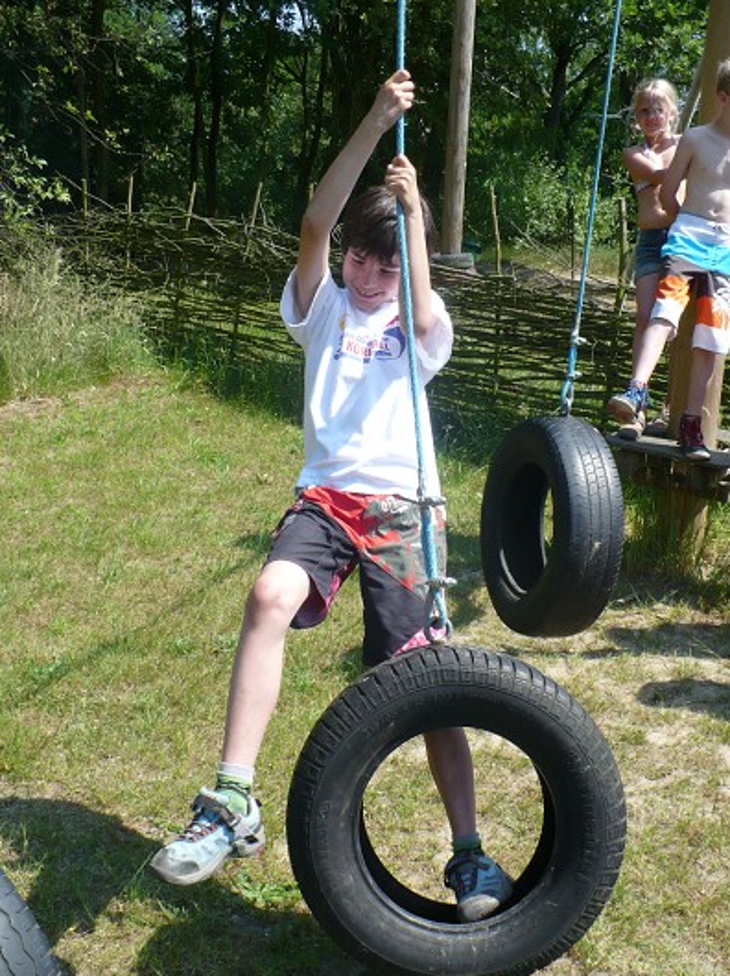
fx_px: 1182
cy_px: 542
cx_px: 402
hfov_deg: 34.3
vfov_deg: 44.7
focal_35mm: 42
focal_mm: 6.1
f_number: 2.8
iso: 100
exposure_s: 1/640
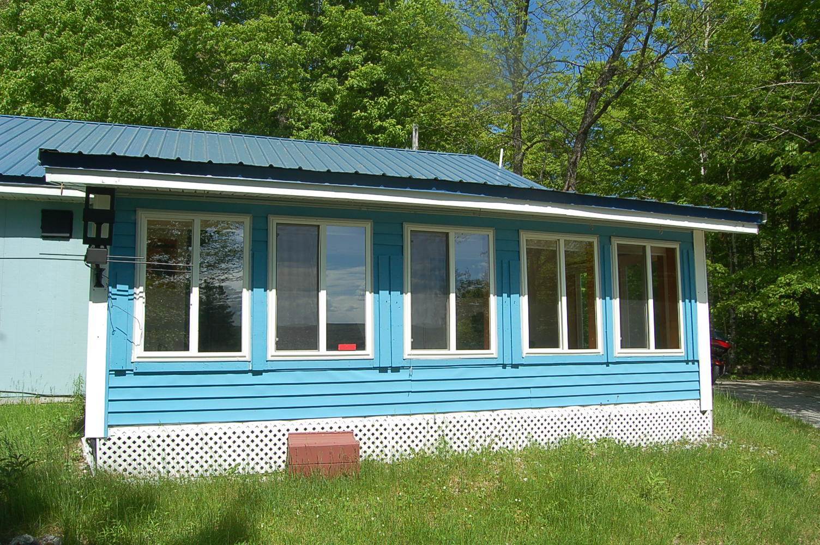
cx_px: 410
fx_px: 614
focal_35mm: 27
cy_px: 272
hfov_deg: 67.4
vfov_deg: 47.8
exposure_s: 1/320
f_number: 9
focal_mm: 18
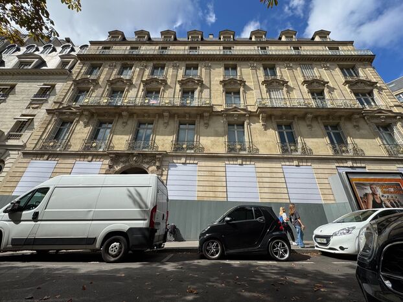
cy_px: 151
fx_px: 163
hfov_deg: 102.1
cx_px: 202
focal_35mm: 14
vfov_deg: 85.6
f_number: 2.2
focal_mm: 2.22
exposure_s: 1/2083
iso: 50
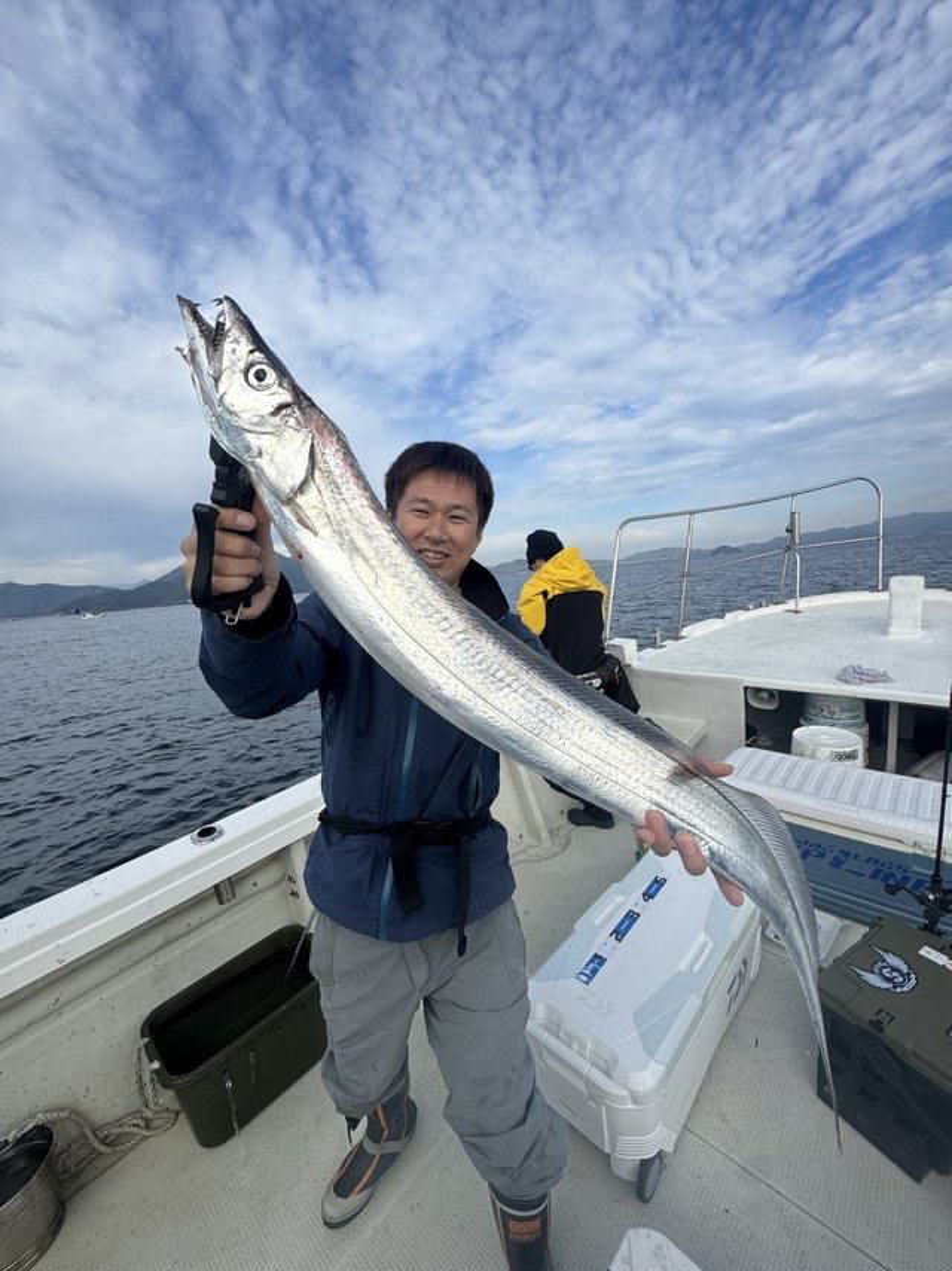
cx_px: 476
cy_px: 636
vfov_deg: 102.1
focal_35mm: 14
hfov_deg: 85.6
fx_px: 514
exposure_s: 1/1976
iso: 50
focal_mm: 2.22
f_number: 2.2
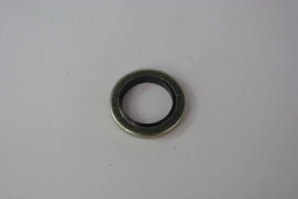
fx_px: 679
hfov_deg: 24.8
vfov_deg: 16.7
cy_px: 100
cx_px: 149
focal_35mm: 82
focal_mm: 55
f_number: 8
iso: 800
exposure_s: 1/10
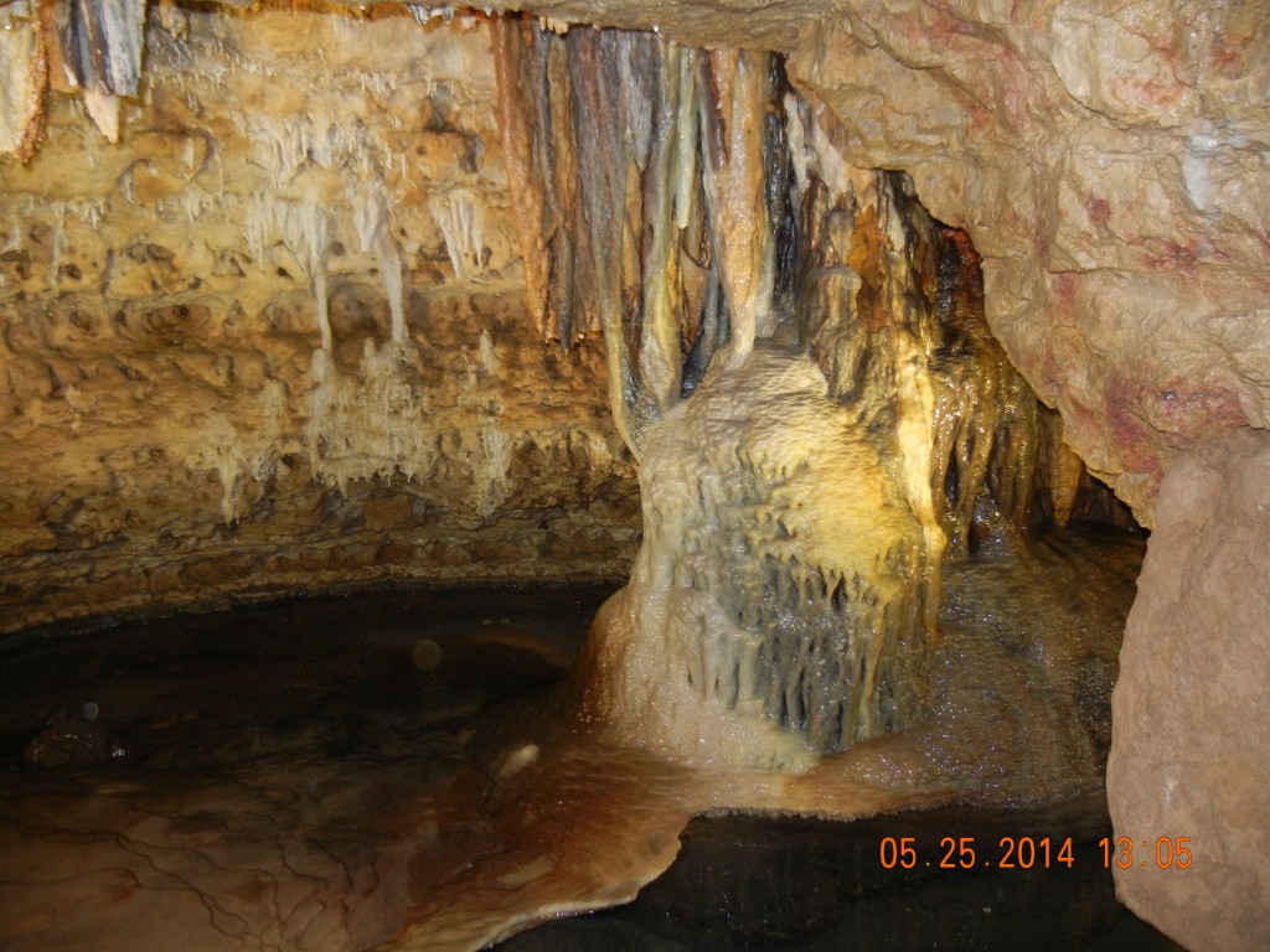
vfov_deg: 46.8
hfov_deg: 60.0
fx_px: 1101
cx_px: 635
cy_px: 476
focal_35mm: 30
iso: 264
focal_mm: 5.4
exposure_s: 1/30
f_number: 3.5
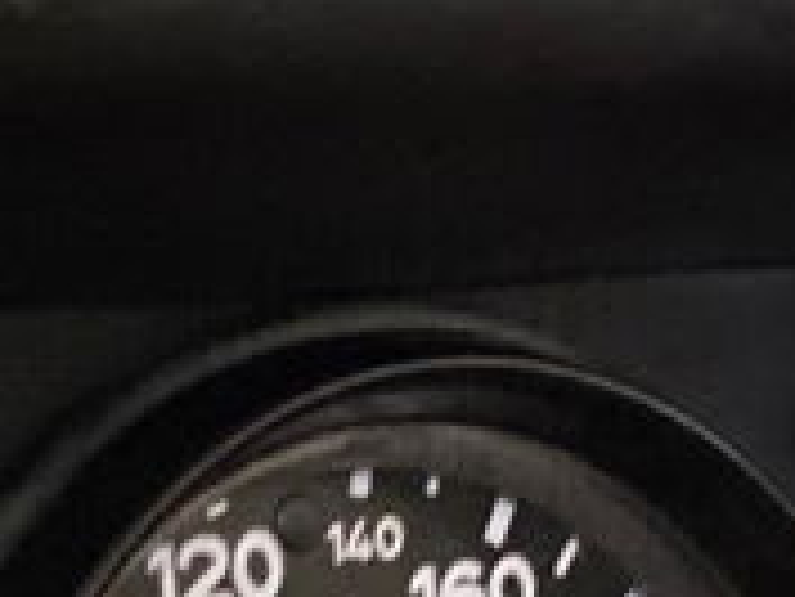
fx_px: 6918
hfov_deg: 6.6
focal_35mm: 301
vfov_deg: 4.9
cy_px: 965
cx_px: 216
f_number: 2
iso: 800
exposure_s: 1/15
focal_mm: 6
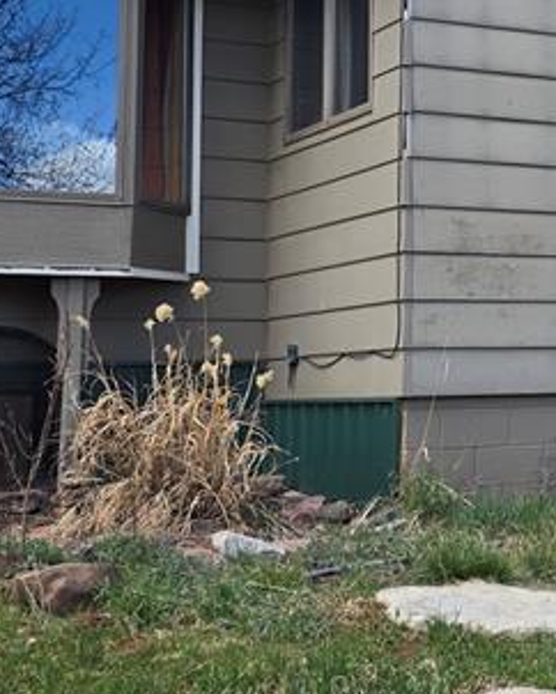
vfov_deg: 25.0
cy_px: 252
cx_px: 611
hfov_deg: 19.3
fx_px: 1562
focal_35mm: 76
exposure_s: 1/194
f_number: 1.7
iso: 12
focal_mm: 6.3
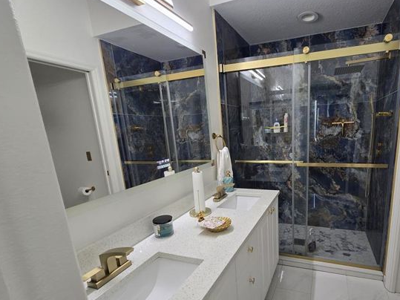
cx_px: 253
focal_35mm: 17
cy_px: 175
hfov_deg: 89.0
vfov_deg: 74.1
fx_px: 196
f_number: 2.2
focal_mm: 2.2
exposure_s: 1/72.1
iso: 160
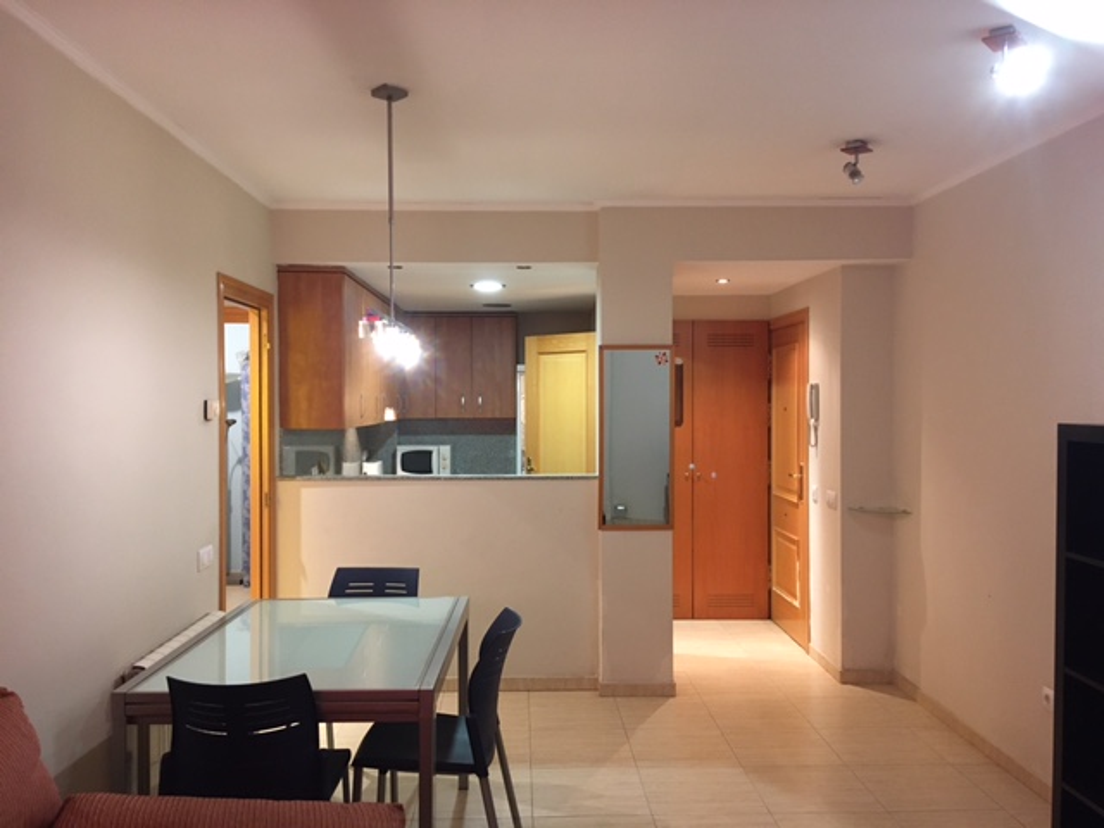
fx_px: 925
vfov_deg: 48.2
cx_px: 552
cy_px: 414
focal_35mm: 29
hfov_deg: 61.7
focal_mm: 4.15
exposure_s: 1/20
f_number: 2.2
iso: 200
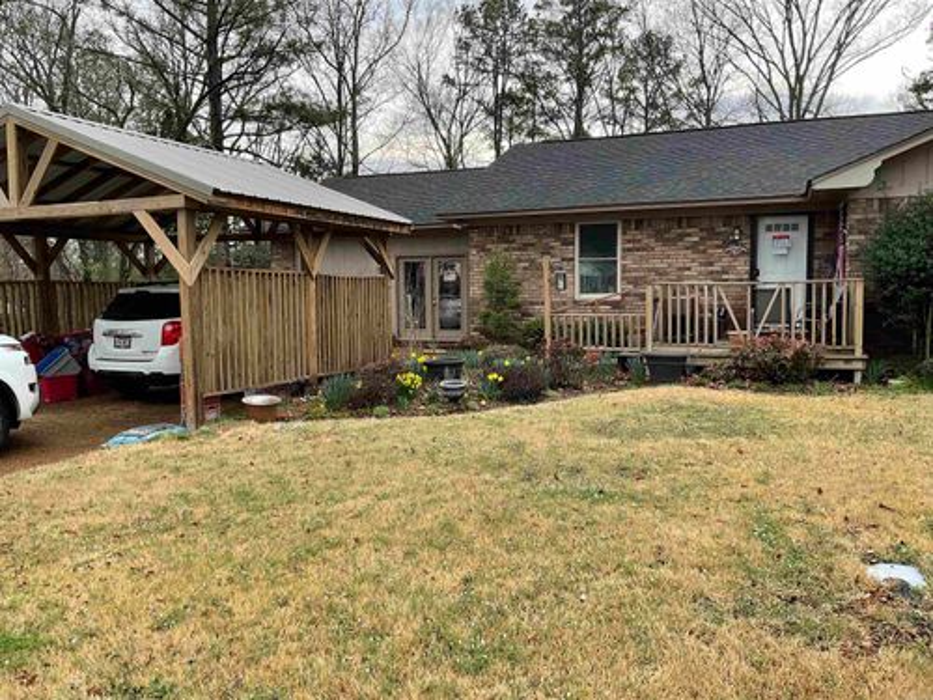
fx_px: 782
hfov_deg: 61.7
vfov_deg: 48.2
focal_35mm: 29
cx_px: 466
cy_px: 350
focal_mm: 3
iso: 16
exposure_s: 1/208
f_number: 1.8
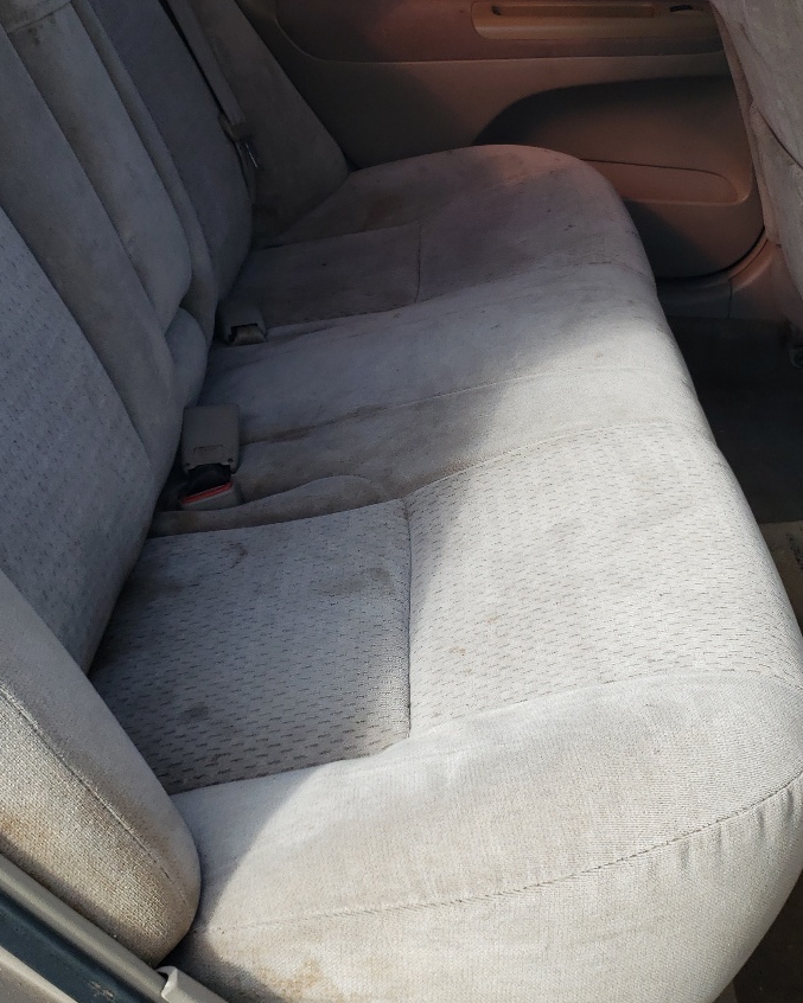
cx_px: 499
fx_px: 1426
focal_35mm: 48
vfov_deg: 38.6
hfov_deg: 31.3
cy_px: 405
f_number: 1.5
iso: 50
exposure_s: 1/625
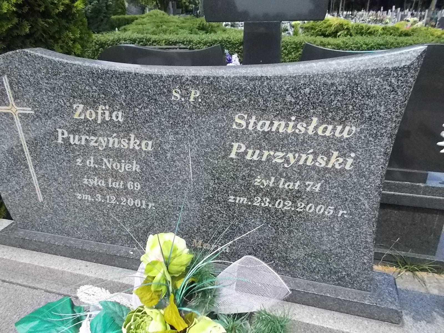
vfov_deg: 53.1
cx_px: 222
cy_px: 166
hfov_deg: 67.3
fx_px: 333
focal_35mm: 26
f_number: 8
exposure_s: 1/400
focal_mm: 4.6
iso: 400
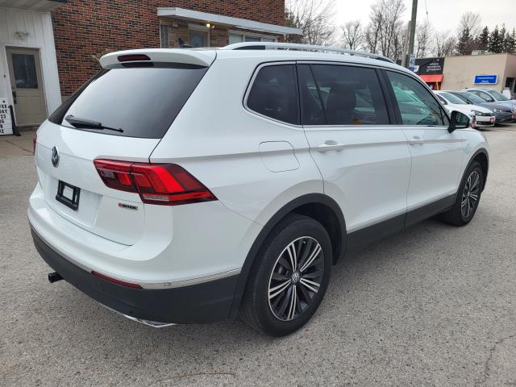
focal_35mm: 26
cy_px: 194
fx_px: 388
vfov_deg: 53.1
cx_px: 258
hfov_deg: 67.3
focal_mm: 5.4
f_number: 1.8
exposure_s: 1/724
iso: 40
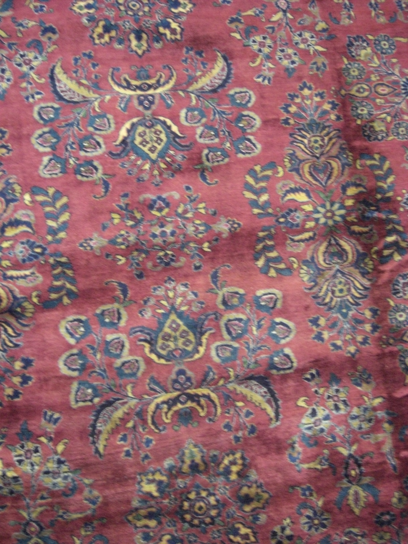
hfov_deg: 37.7
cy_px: 272
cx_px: 204
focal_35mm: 38
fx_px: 597
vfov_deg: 49.0
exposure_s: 1/25
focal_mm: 7.9
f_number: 2.8
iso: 800
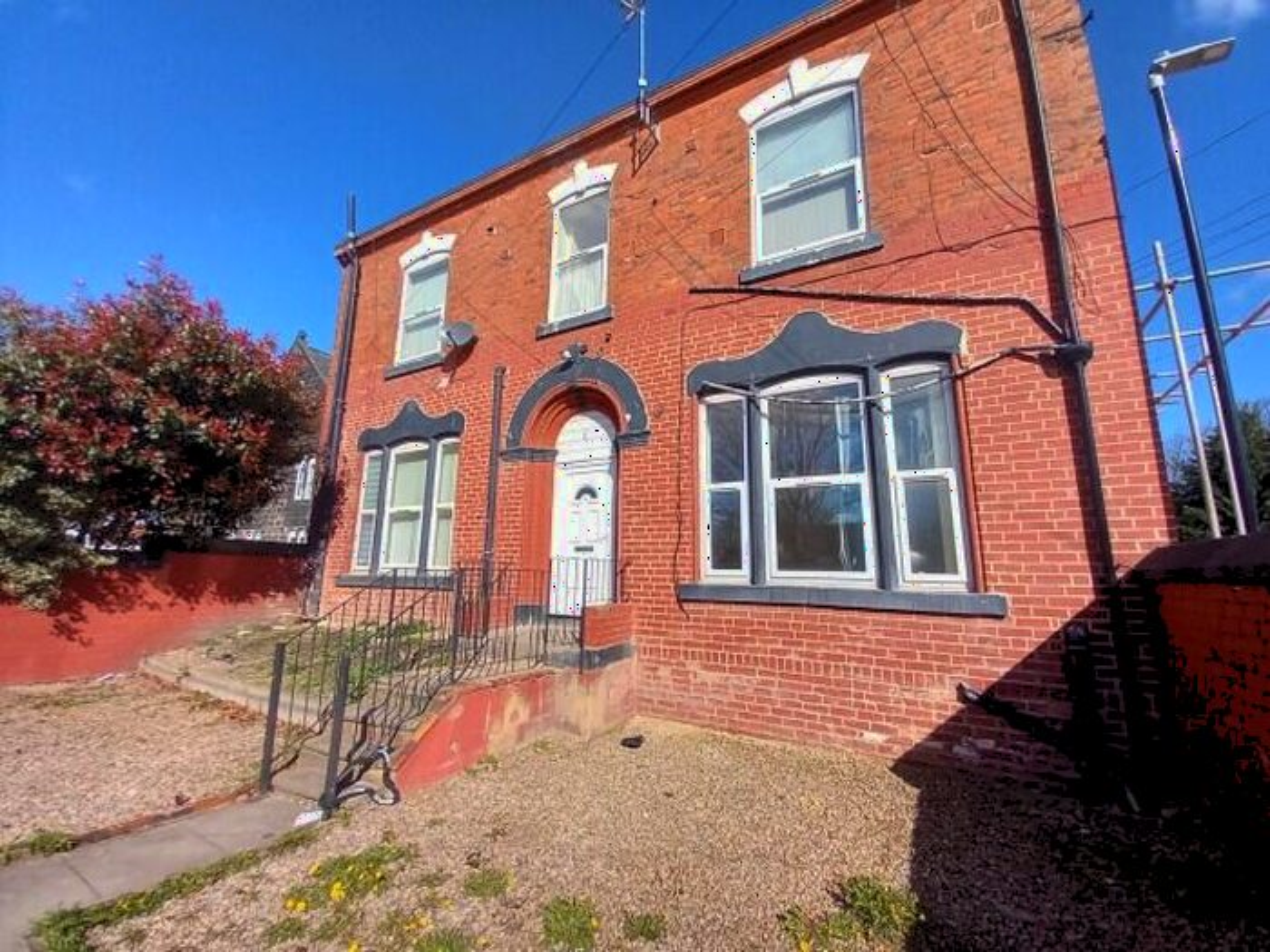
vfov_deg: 89.9
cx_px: 635
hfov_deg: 106.2
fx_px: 477
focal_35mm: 13
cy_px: 476
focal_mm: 1.13
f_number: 2.2
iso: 40
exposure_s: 1/1035
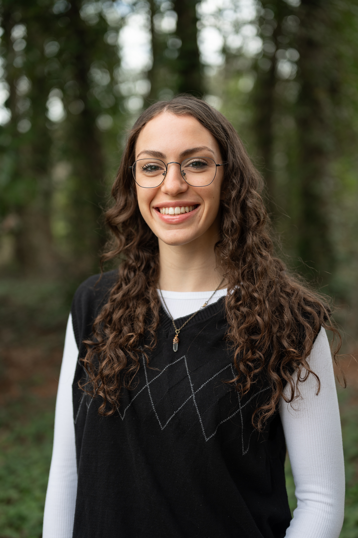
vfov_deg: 39.6
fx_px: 747
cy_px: 269
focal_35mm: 50
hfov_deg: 27.0
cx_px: 179
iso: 100
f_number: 2.2
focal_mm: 50
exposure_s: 1/250
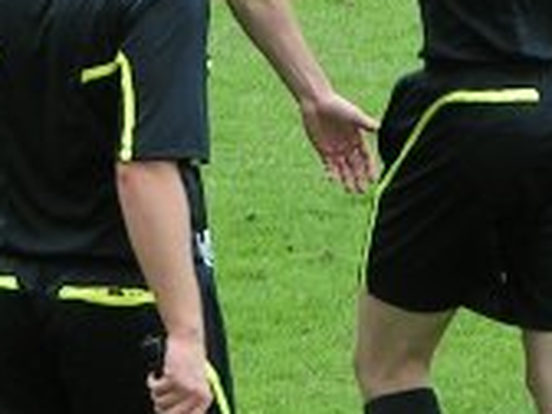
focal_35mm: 782
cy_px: 128
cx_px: 460
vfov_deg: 1.9
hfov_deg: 2.5
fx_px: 12470
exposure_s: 1/250
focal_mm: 25.1
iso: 50
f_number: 4
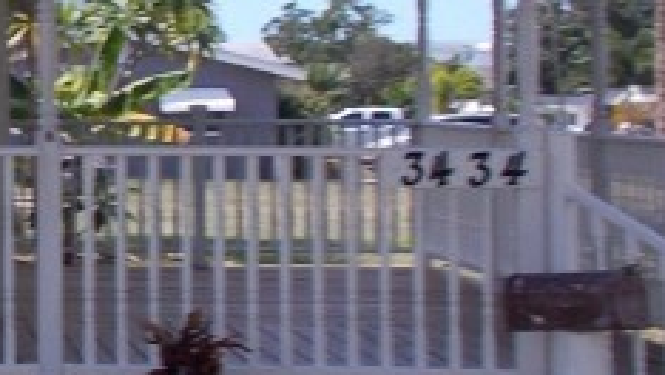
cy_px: 88
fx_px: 2188
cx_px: -401
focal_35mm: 124
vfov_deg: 9.8
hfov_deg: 15.6
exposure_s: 1/100
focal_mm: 4.6
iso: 80
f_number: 8
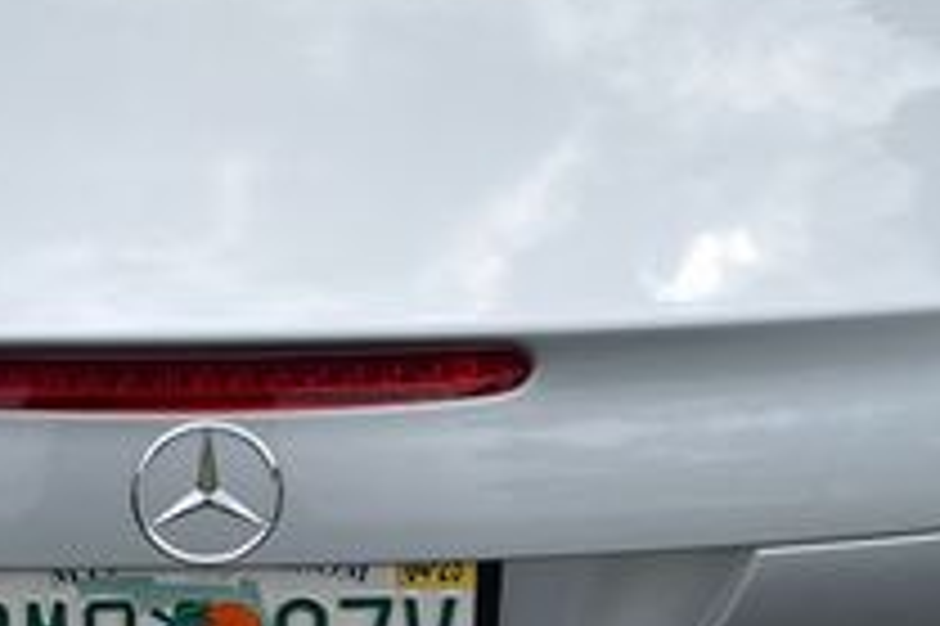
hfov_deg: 24.1
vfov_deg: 16.4
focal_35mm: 83
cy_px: 221
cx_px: 189
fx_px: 2165
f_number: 1.5
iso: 50
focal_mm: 5.7
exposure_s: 1/6993
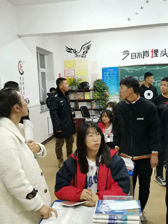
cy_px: 112
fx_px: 240
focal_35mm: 37
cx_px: 84
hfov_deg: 38.7
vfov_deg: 50.1
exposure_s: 1/50
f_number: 1.8
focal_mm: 4.75
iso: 200
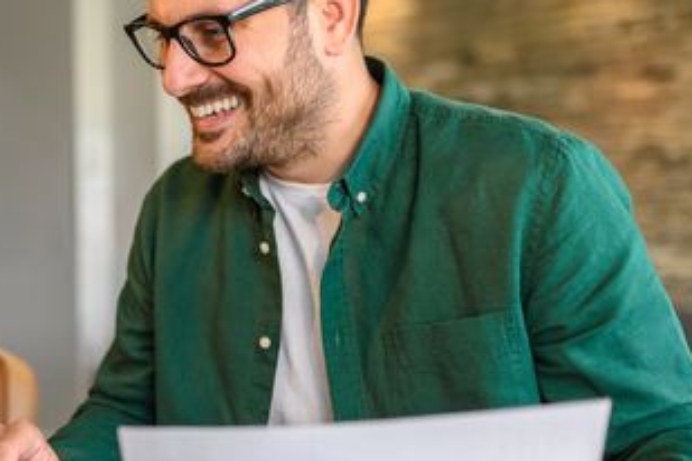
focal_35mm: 68
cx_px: 83
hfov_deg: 28.6
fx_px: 1307
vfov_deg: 20.0
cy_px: 266
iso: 72
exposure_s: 1/125
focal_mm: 35
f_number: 1.8
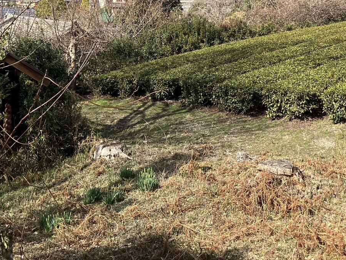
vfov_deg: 22.6
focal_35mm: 63
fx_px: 630
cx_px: 169
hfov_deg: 30.7
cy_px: 20
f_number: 1.8
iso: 32
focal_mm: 3.99
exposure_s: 1/1080
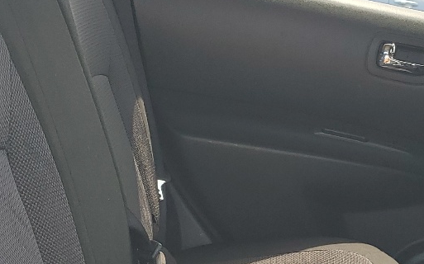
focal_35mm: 86
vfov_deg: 14.9
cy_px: 259
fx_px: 993
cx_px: 299
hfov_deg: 23.9
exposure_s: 1/278
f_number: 1.5
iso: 50
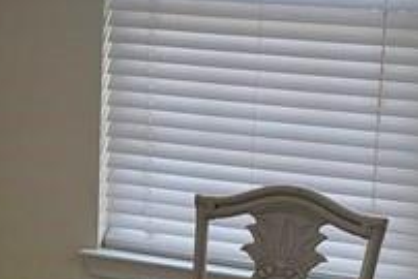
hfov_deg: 14.9
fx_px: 1592
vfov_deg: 10.0
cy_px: 244
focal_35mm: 137
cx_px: 99
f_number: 1.8
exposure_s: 1/120
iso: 50
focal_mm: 4.25
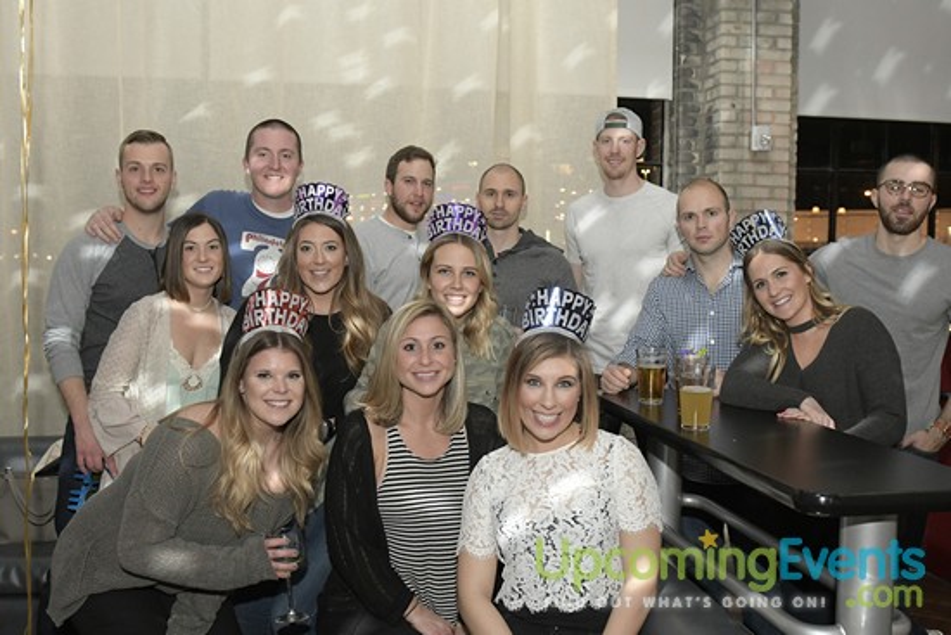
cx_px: 476
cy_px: 318
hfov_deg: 53.1
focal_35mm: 36
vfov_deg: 36.9
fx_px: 951
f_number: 4
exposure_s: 1/100
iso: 2000
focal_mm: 24
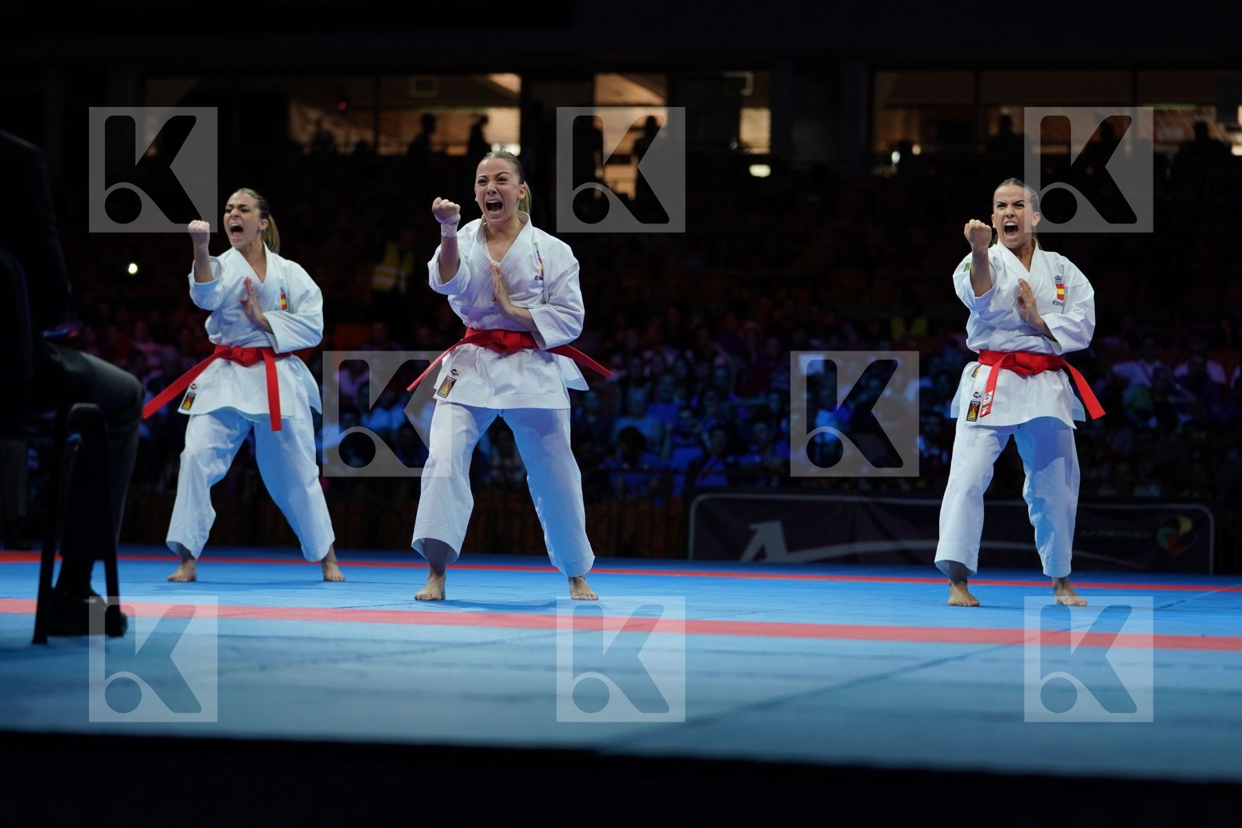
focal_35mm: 95
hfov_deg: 21.5
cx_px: 621
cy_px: 414
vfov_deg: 14.4
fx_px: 3277
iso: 500
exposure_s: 1/500
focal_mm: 95
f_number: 2.8
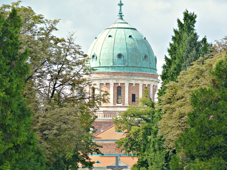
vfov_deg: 5.3
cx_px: 114
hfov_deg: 7.1
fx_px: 1823
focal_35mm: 278
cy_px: 85
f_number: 4
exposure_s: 1/500
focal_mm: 49.3
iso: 250
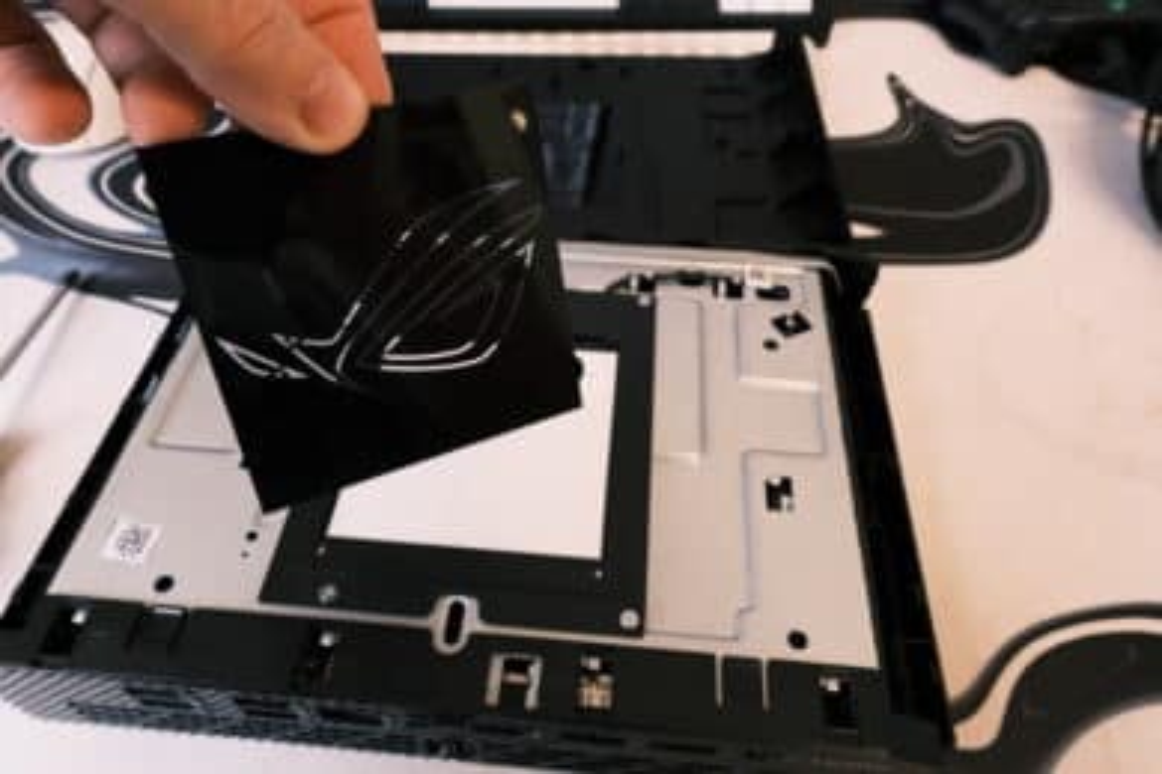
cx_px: 581
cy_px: 387
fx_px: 775
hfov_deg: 73.7
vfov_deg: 53.1
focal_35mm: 24
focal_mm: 16
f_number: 7.1
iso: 3200
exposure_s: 1/70
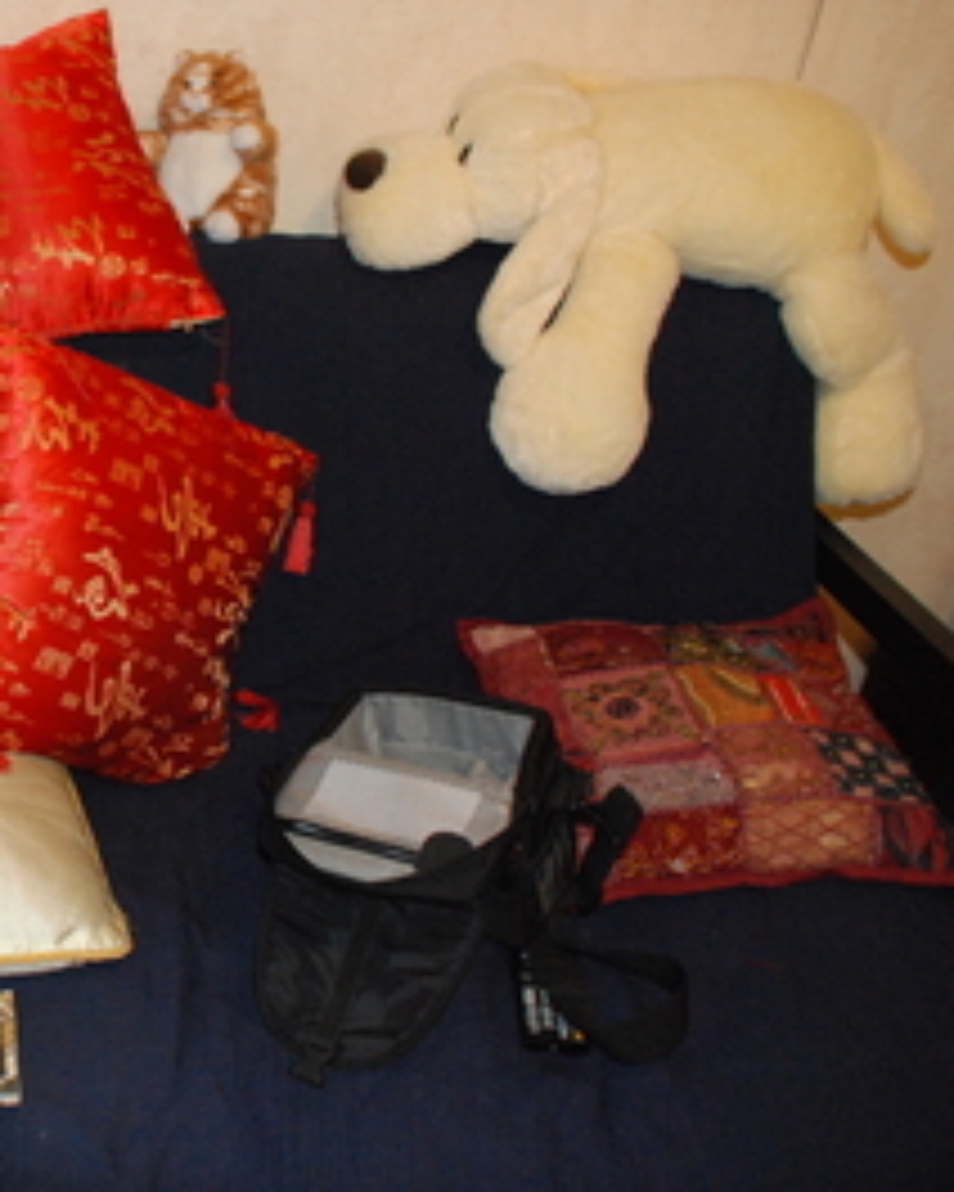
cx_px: -50
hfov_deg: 31.6
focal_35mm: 43
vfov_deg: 42.9
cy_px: 574
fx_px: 1518
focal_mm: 18
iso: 1600
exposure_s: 1/60
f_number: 5.6
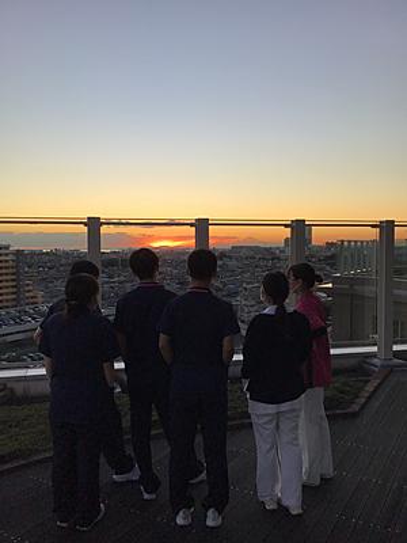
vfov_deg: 58.4
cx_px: 204
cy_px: 272
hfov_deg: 45.4
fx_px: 486
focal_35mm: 31
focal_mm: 3.3
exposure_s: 1/234
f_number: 2.4
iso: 25
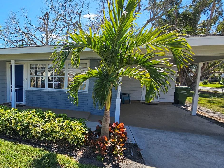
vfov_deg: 60.8
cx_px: 42
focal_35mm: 22
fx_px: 142
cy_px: 98
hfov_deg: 68.4
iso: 50
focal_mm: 2.2
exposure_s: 1/1654
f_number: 2.2
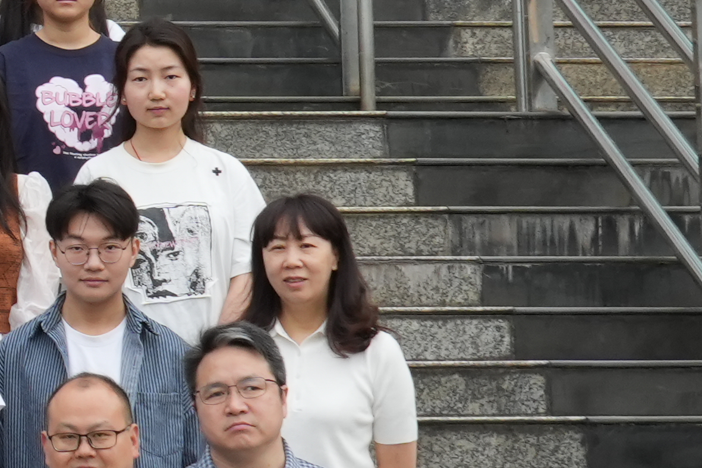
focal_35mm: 261
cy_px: -22
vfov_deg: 5.3
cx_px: -807
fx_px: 5090
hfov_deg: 7.5
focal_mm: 44
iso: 800
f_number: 11
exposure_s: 1/160
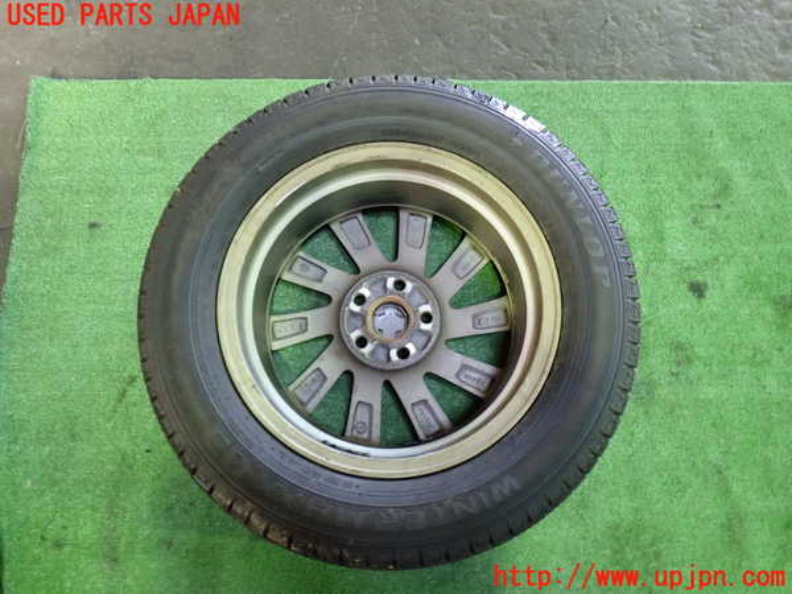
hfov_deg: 60.0
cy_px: 297
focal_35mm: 30
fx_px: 686
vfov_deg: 46.8
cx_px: 396
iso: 640
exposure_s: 1/30
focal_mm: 5.4
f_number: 2.3
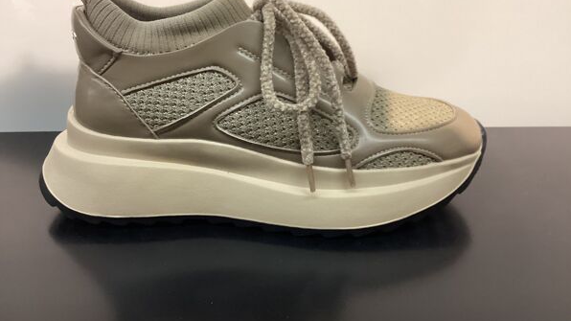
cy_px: 128
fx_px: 515
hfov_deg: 58.0
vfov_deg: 34.5
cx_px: 286
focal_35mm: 34
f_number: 2.4
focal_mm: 3.3
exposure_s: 1/50
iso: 160
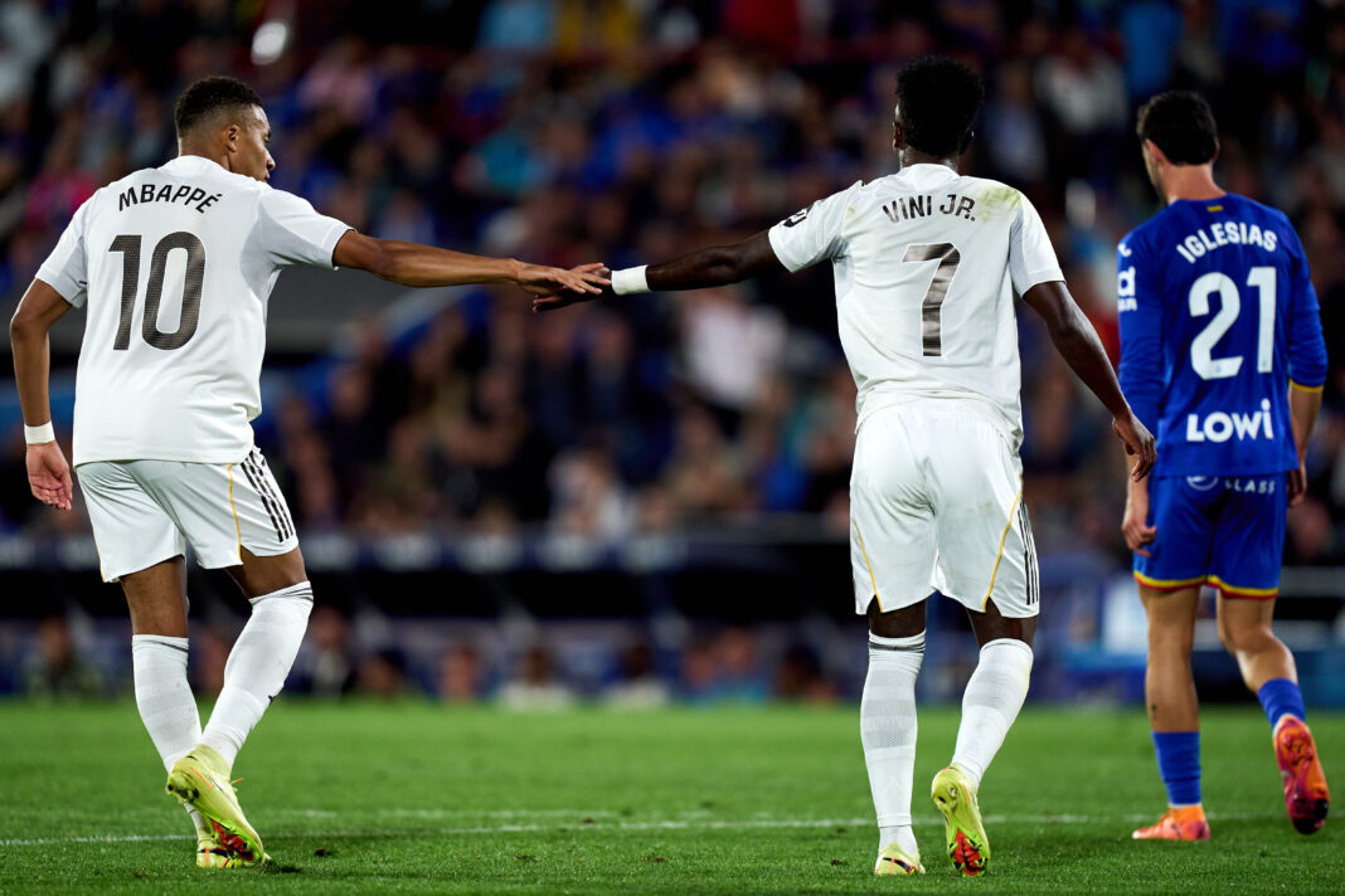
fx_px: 14943
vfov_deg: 3.4
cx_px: 672
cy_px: 448
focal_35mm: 400
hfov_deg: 5.2
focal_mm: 400
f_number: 2.8
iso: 2500
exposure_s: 1/1600
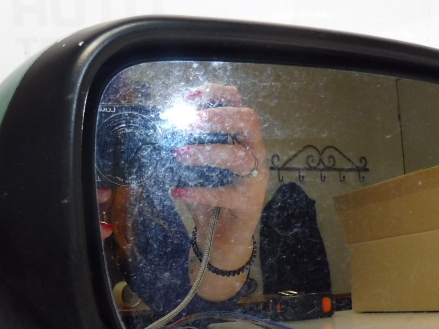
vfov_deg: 24.2
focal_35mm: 59
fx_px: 748
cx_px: 165
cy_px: 285
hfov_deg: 32.5
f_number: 3.5
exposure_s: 1/60
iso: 200
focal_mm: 4.3
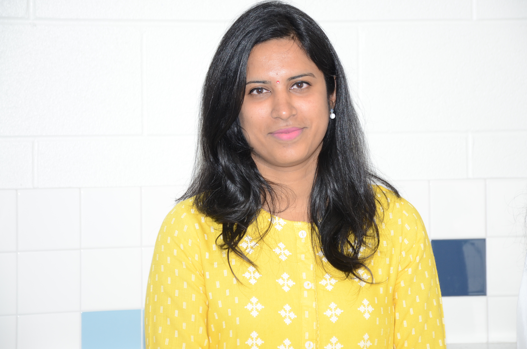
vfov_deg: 9.0
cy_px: 167
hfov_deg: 13.6
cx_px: 269
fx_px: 2214
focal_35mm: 152
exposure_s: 1/80
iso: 400
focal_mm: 95
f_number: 5.3
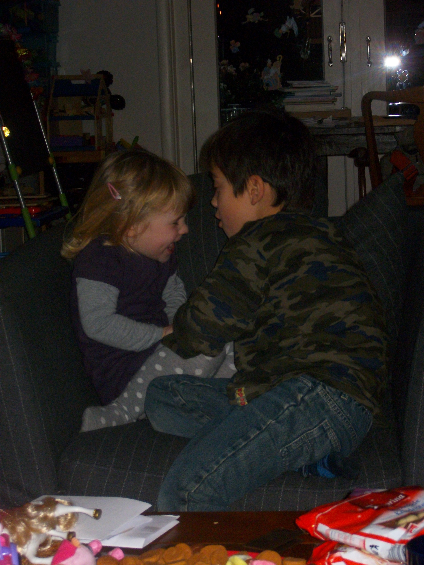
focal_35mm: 102
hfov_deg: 14.5
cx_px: 212
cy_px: 282
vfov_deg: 19.3
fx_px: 1666
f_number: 5.3
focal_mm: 17.1
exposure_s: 1/125
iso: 320
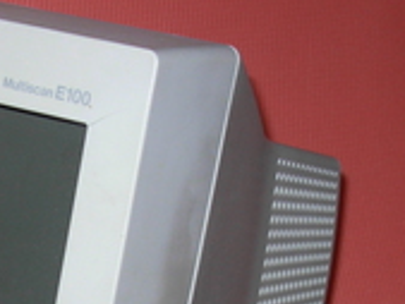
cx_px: -65
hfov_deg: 11.4
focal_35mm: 170
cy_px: 366
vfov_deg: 8.6
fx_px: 1990
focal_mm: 10.5
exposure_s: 1/32
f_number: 3.4
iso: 79
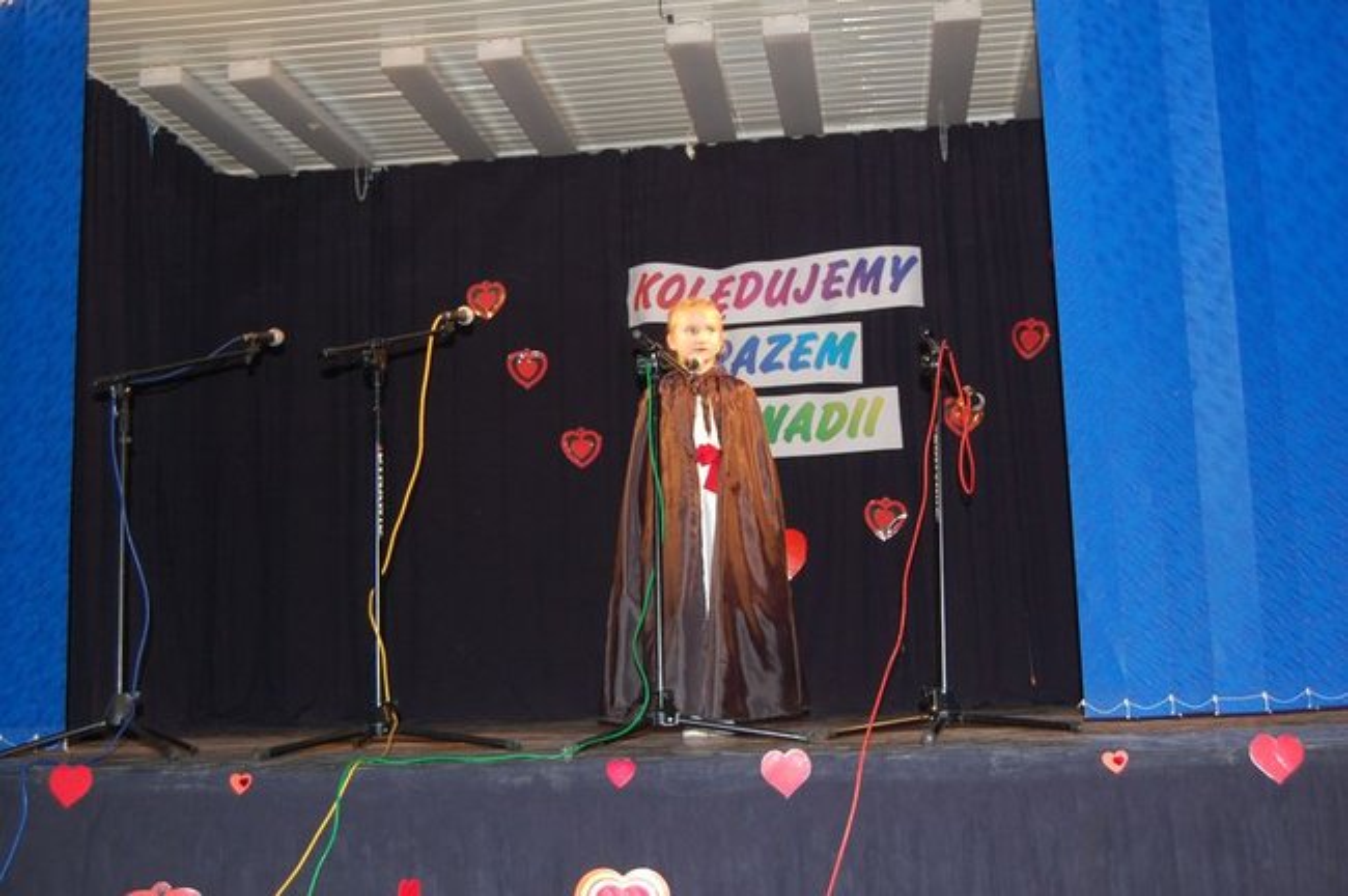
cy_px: 448
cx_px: 674
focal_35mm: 42
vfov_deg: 31.8
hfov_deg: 46.4
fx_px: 1571
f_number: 4.2
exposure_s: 1/60
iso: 500
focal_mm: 28
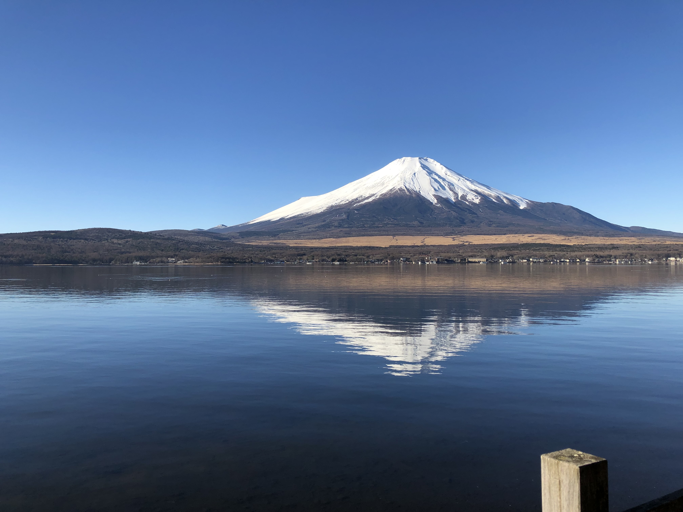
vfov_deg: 49.7
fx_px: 552
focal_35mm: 28
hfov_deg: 63.4
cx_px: 342
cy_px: 256
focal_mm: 3.99
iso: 20
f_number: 1.8
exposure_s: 1/1567
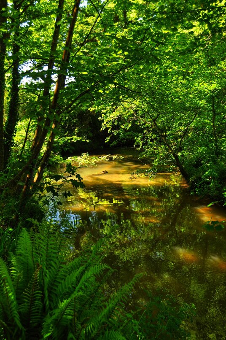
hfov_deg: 39.9
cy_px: 170
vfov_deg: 57.3
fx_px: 311
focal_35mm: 33
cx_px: 113
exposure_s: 1/80
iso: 320
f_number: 4.5
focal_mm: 22
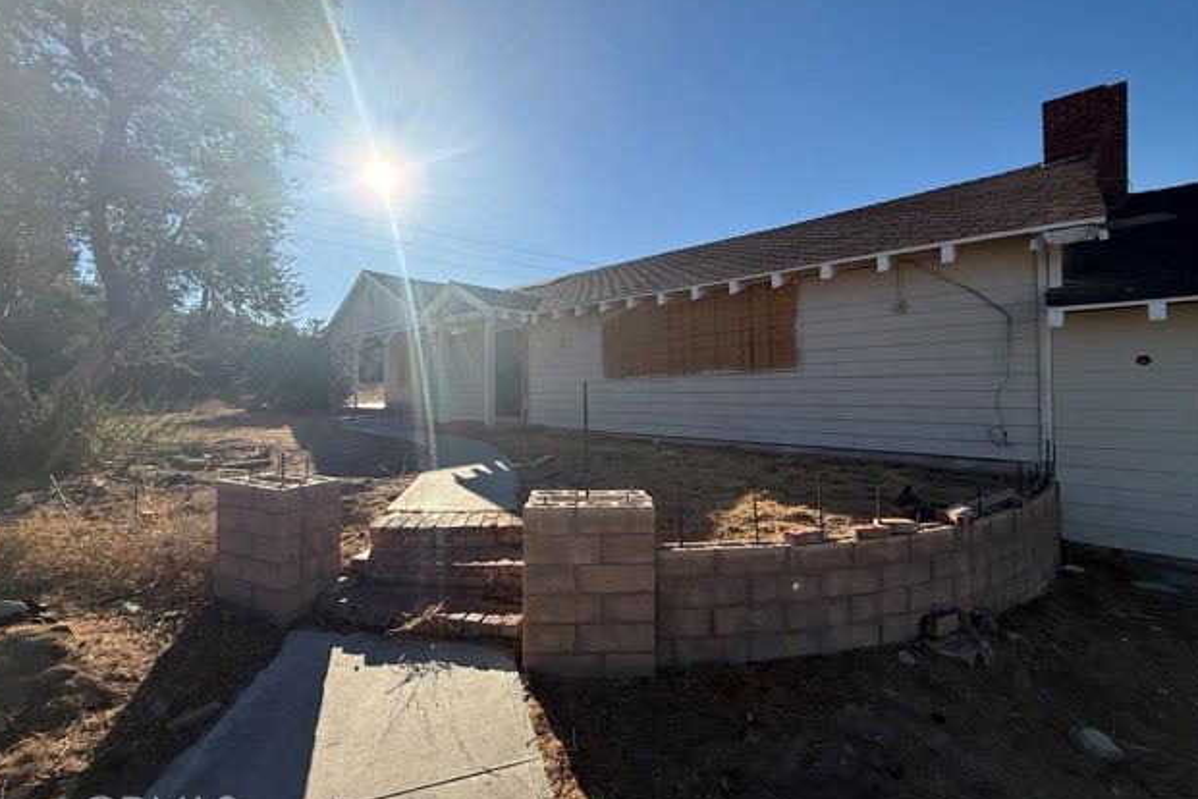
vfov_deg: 77.3
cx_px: 590
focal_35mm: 15
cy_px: 378
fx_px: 499
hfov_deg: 100.4
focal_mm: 2.22
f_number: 2.2
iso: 64
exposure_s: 1/3460
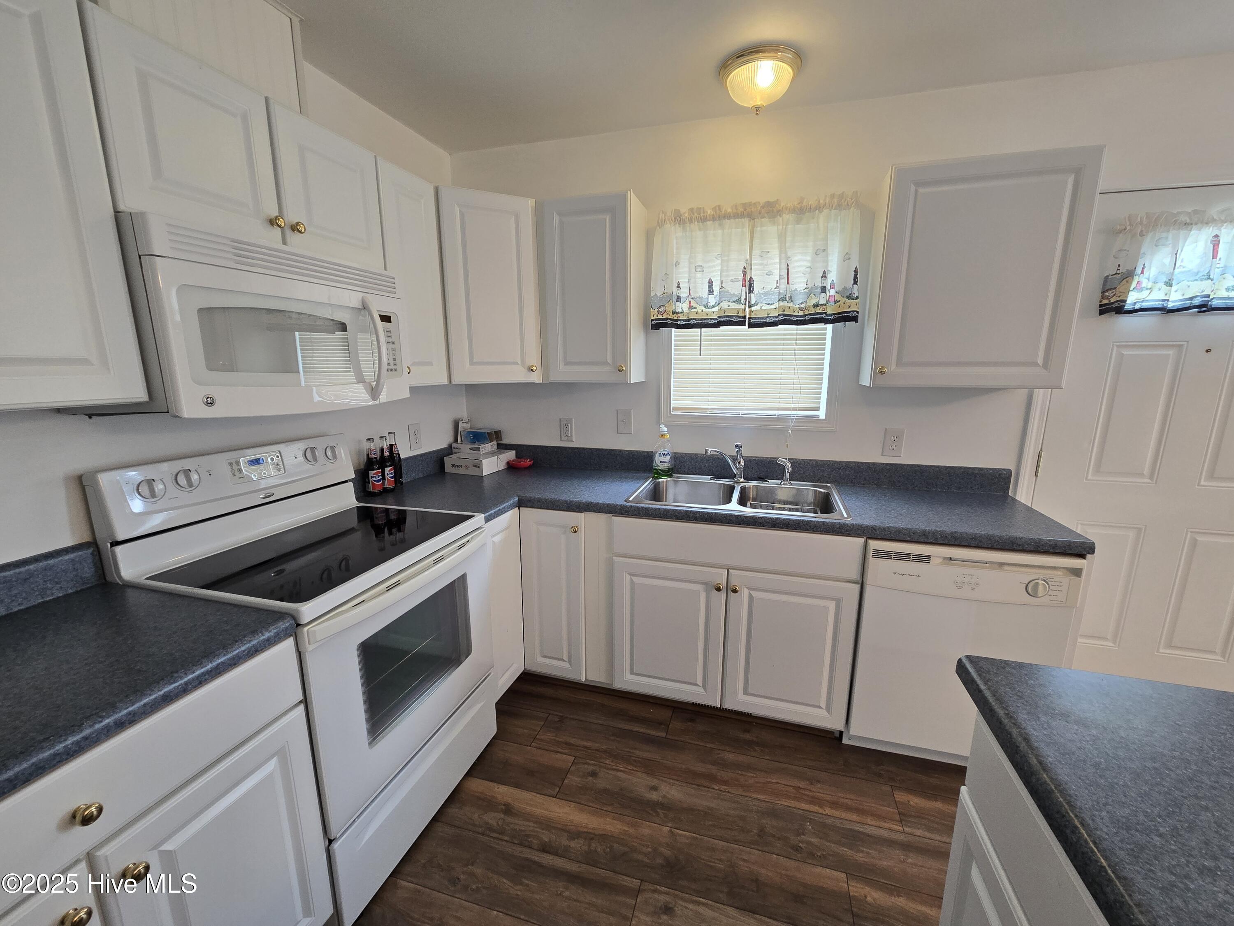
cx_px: 617
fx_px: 463
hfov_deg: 106.2
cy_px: 463
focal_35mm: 13
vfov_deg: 89.9
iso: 160
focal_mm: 2.2
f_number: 2.2
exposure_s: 1/60
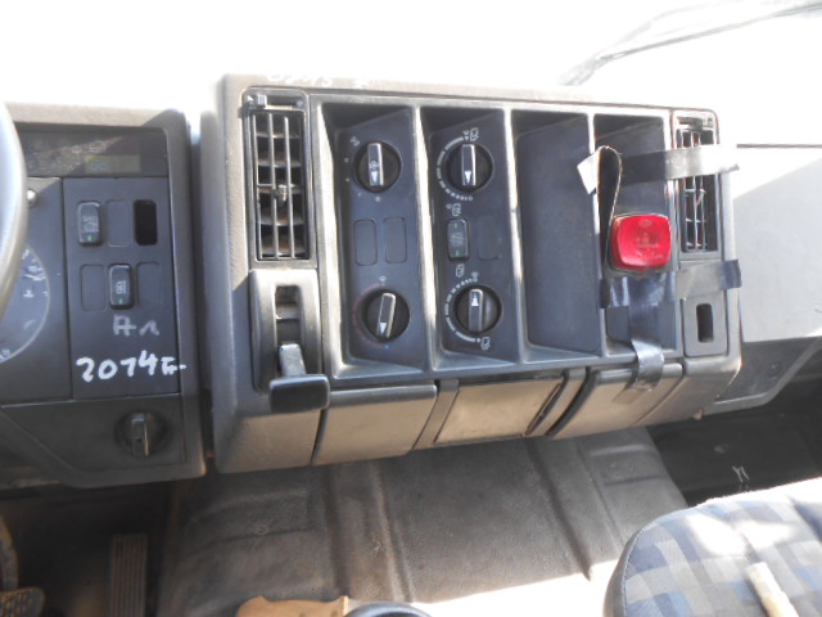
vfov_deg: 53.1
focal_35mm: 26
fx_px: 617
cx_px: 411
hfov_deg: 67.3
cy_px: 308
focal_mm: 4.6
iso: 125
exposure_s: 1/30
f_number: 3.5
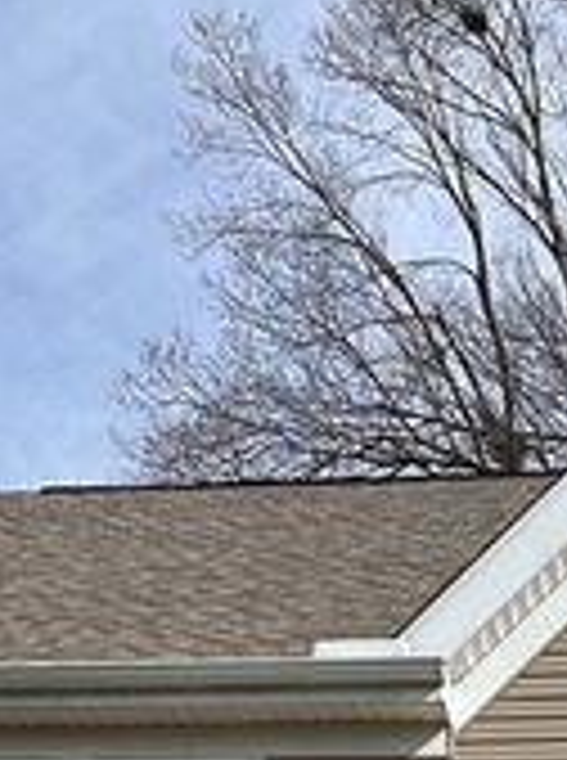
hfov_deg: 15.4
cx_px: 468
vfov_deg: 17.7
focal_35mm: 95
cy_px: 1257
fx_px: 2083
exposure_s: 1/5000
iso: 80
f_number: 1.78
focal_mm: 6.86
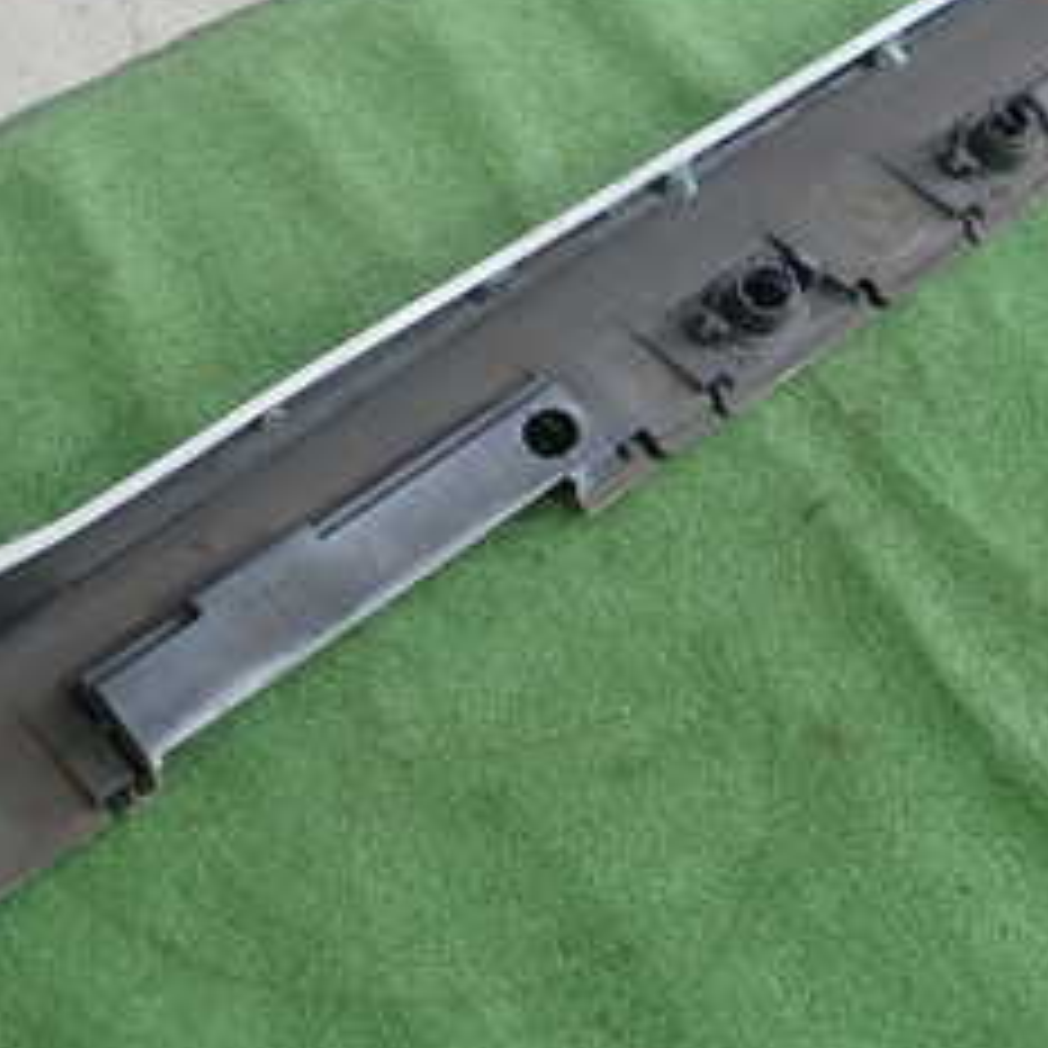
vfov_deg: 29.9
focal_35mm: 57
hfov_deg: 30.0
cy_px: 369
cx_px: 540
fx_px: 1952
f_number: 2
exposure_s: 1/60
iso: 100
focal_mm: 4.5
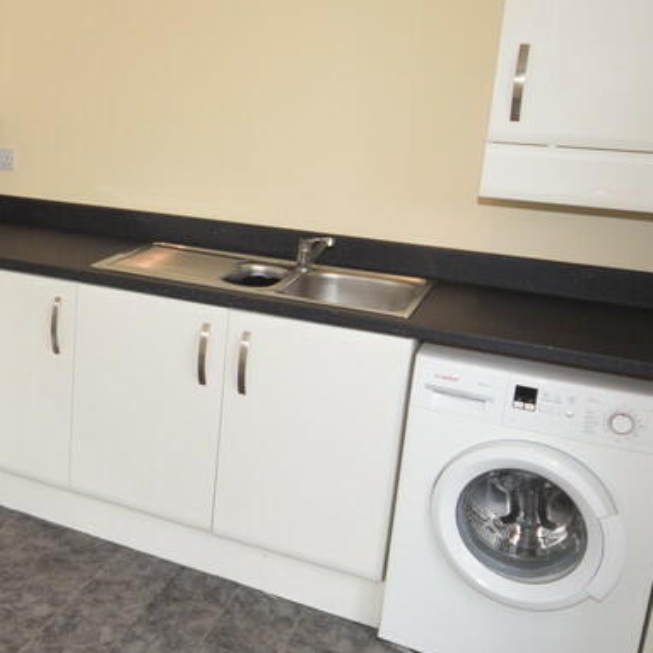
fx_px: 875
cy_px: 271
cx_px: 0
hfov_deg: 36.7
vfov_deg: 40.8
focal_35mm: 41
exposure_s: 1/125
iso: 500
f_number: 5.6
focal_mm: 12
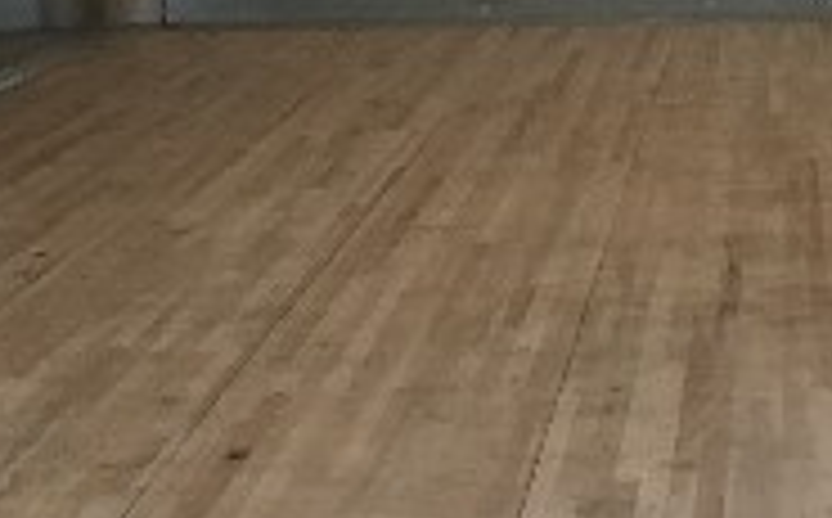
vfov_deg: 5.8
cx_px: 836
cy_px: -946
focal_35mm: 213
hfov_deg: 9.8
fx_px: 4822
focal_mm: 4.15
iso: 25
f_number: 2.2
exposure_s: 1/373
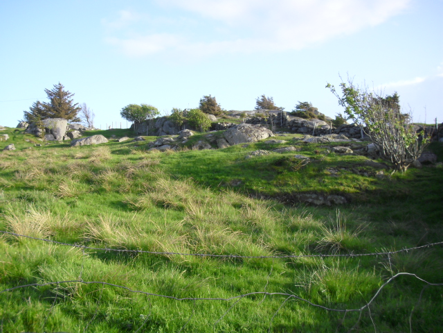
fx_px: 486
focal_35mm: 38
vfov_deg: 37.7
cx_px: 222
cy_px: 166
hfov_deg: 49.0
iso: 100
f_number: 2.8
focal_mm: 6.2
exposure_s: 1/320
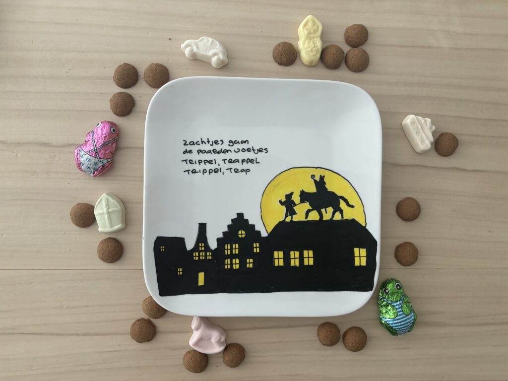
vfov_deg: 53.1
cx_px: 254
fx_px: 382
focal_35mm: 26
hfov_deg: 67.3
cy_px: 190
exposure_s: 1/60
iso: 320
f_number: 1.6
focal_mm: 5.96
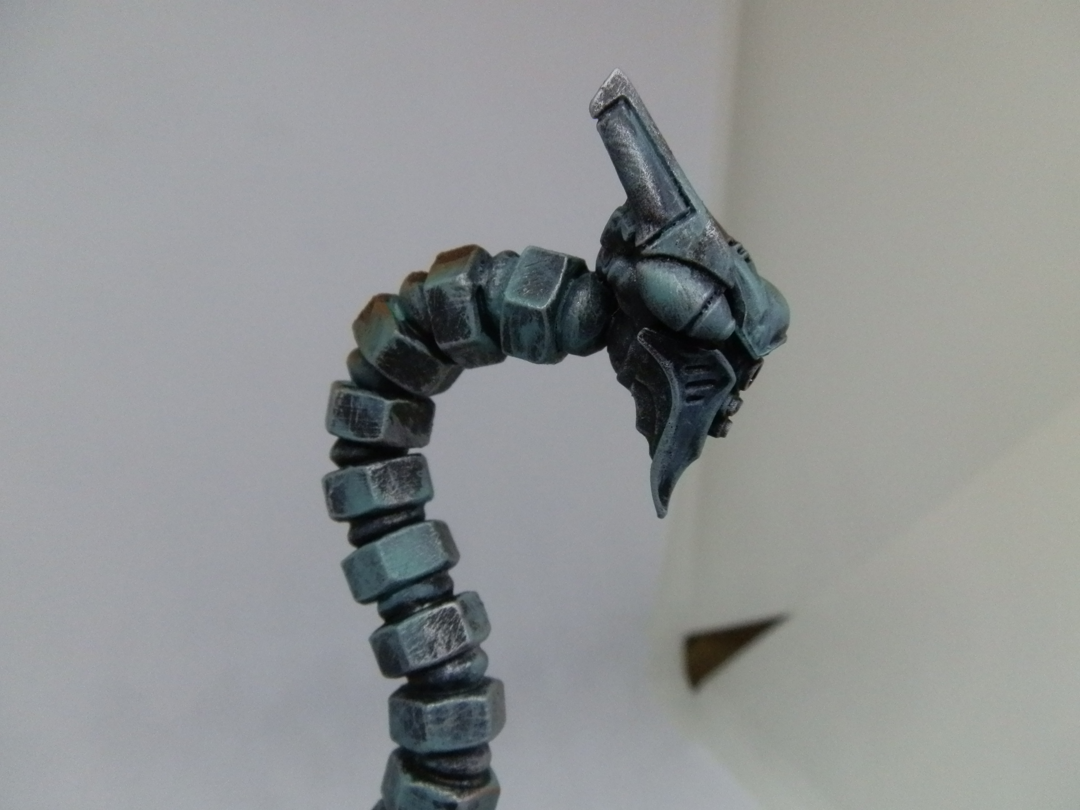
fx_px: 874
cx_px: 540
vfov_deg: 49.7
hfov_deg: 63.4
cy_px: 405
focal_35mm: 28
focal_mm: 5
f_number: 3.1
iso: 400
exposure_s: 1/400
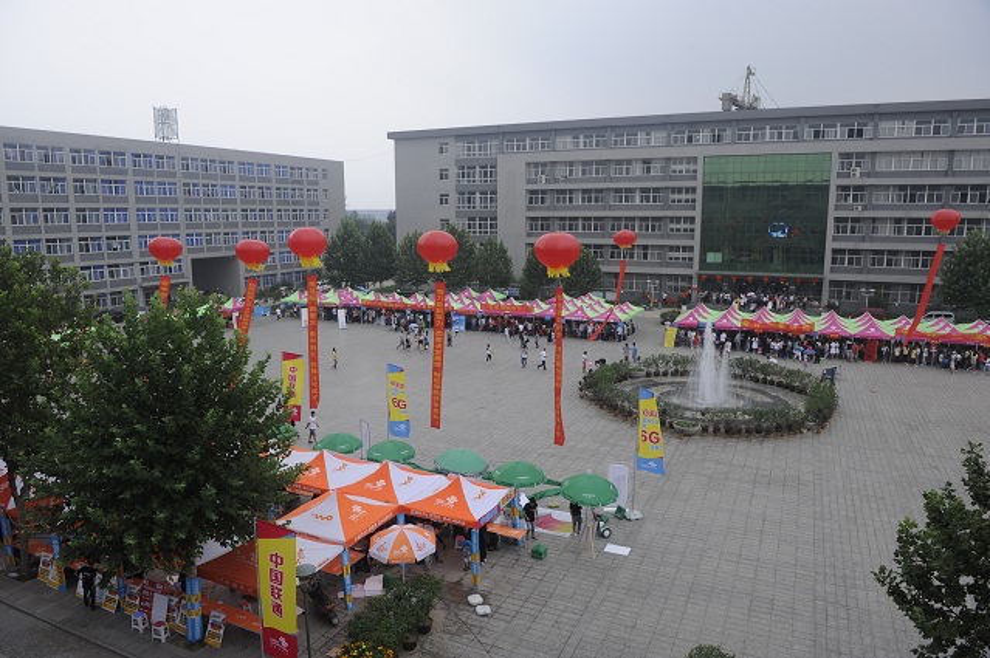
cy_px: 329
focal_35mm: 24
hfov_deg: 73.8
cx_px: 495
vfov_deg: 53.1
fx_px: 659
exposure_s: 1/80
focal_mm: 24
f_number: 6.3
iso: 320
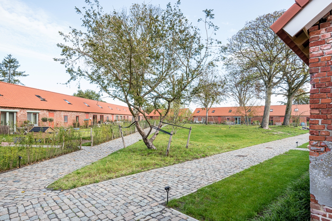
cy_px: 110
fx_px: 184
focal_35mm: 20
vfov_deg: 61.9
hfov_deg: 84.0
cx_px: 166
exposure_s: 1/50
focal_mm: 20
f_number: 14
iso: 400
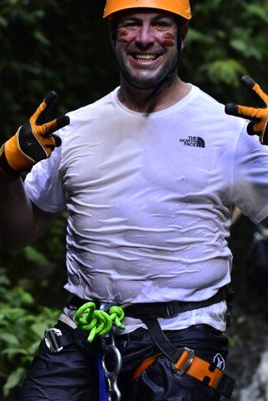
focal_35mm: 102
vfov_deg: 20.0
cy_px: 181
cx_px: 151
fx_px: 1136
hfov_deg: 13.4
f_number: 2.8
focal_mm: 50
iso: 1800
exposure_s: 1/80
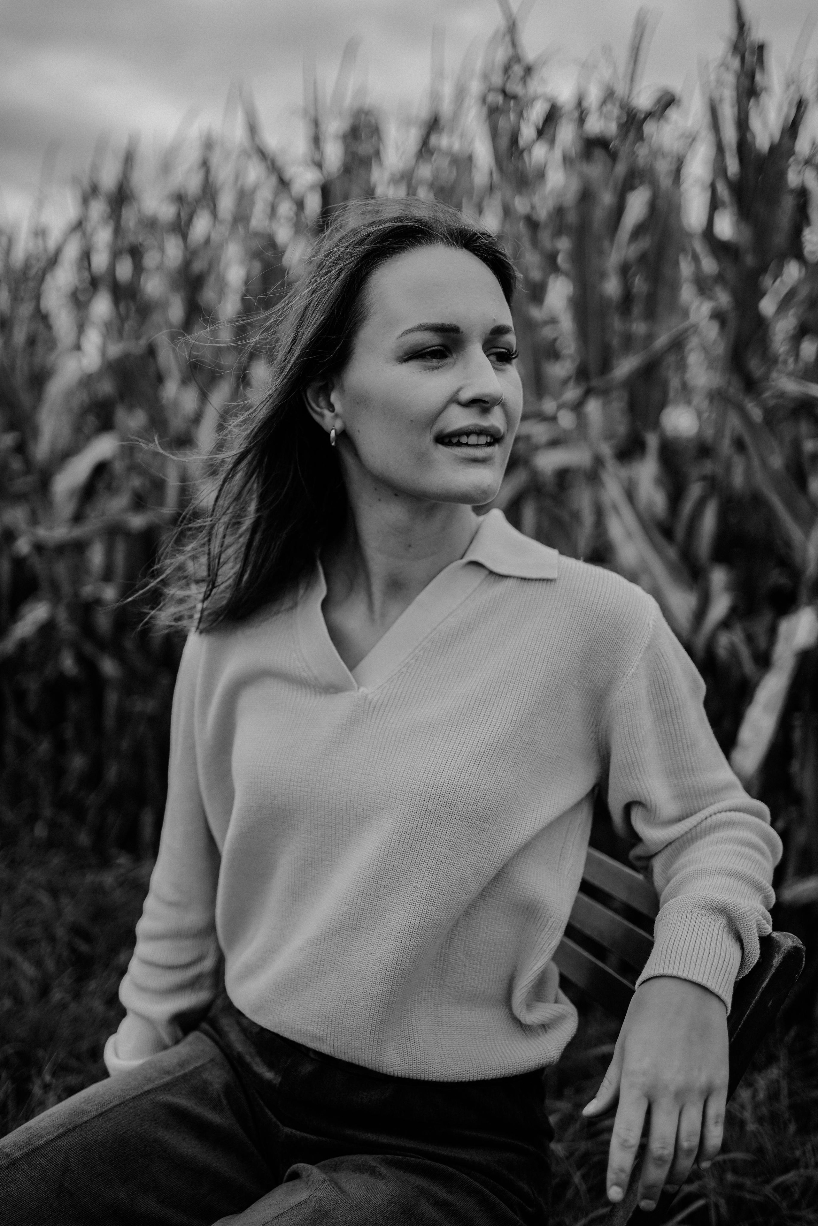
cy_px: 613
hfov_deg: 37.9
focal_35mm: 35
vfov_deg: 54.4
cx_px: 409
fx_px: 1193
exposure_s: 1/2000
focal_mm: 35
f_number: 1.8
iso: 100
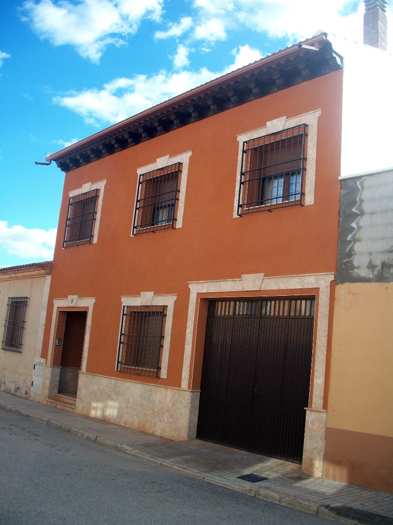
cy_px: 262
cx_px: 196
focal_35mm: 35
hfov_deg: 40.7
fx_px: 530
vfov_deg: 52.6
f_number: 3.1
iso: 80
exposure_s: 1/400
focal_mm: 6.3
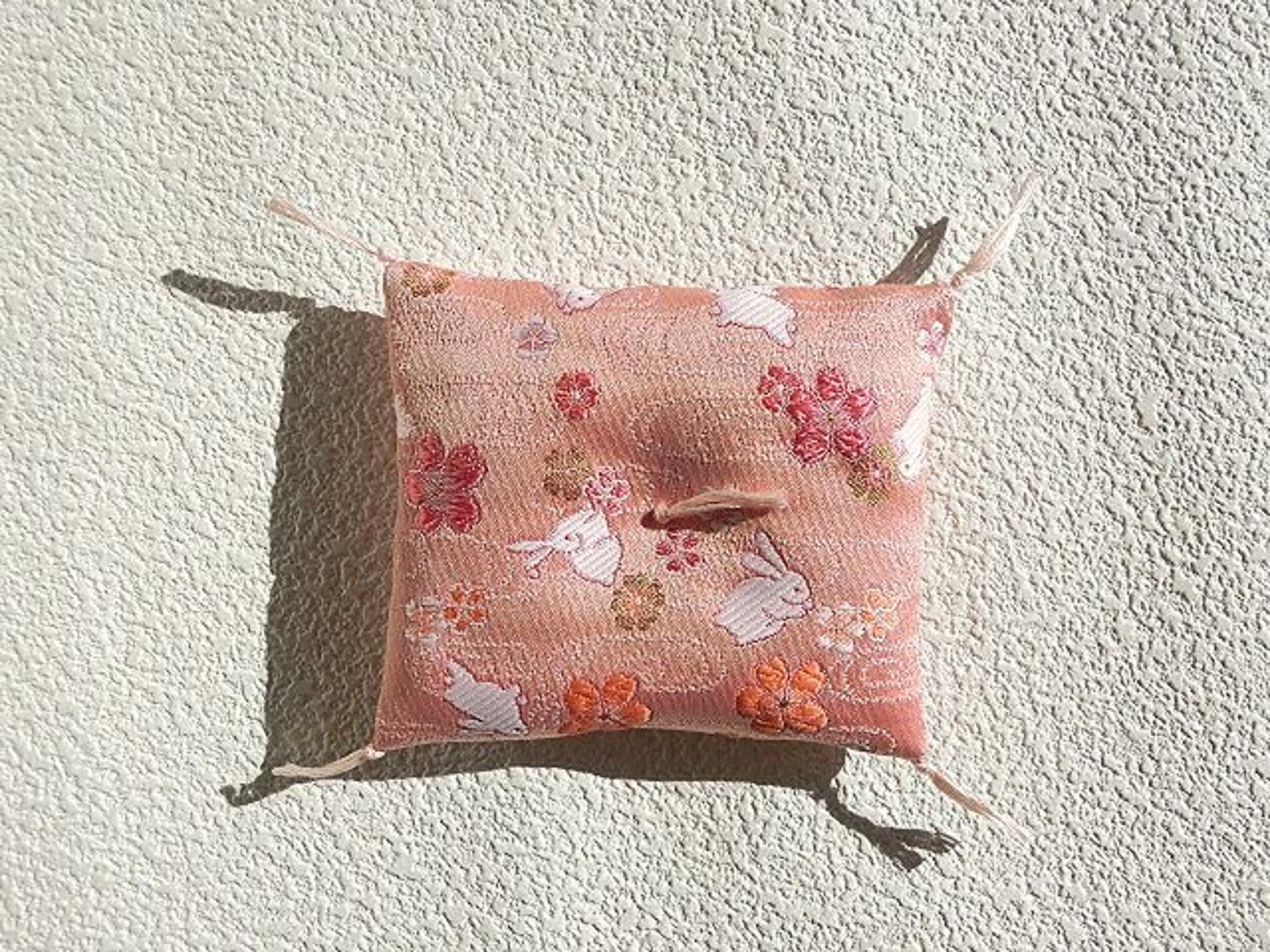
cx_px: 635
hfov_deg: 54.0
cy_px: 476
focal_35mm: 34
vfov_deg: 41.8
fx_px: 1247
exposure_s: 1/320
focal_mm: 6
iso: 80
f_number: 7.8
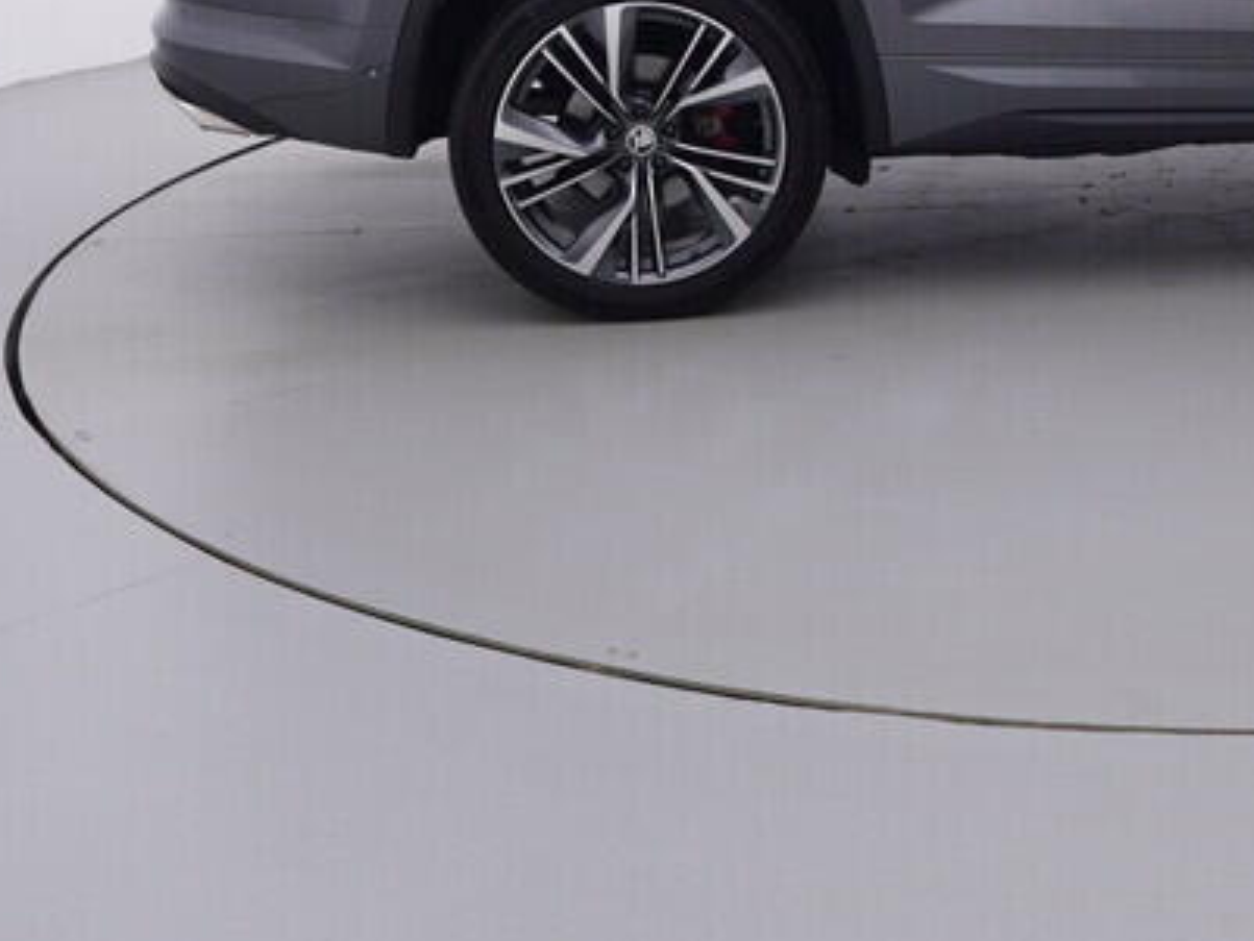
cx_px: 1051
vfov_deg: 24.8
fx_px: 2001
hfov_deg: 33.5
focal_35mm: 55
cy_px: -69
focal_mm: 15
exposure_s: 1/80
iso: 200
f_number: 5
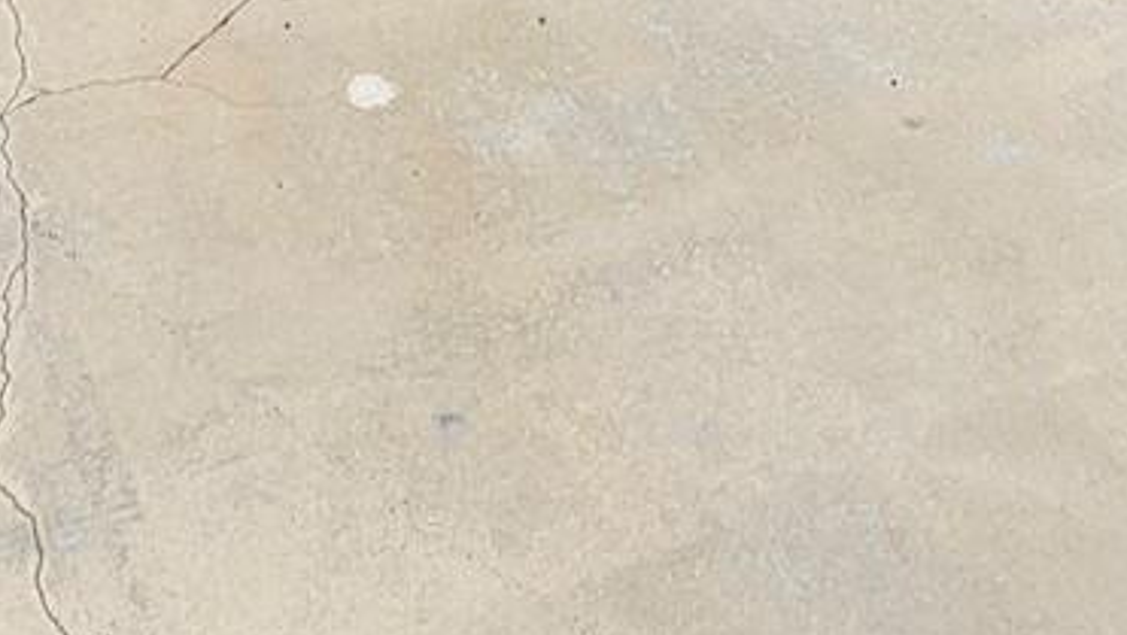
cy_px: -1027
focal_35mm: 61
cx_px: 428
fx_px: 1824
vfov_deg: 13.0
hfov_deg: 34.2
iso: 50
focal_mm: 2.2
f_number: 2.2
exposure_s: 1/4397
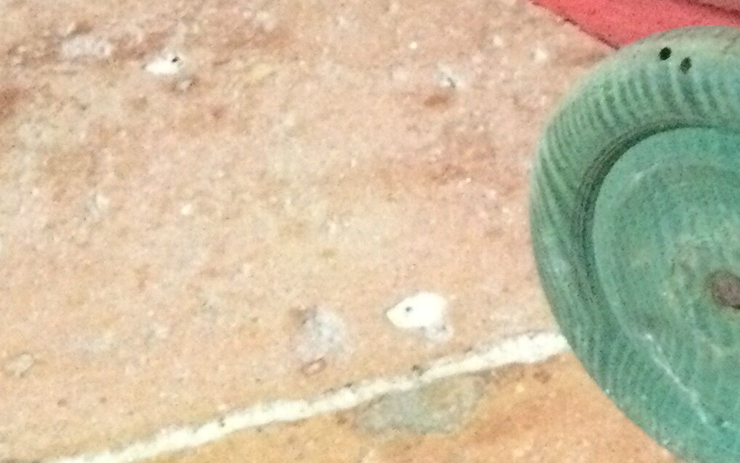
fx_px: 2117
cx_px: 975
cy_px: -102
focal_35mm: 105
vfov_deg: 12.2
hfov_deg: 18.4
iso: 640
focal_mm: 3.3
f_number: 2.4
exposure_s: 1/17
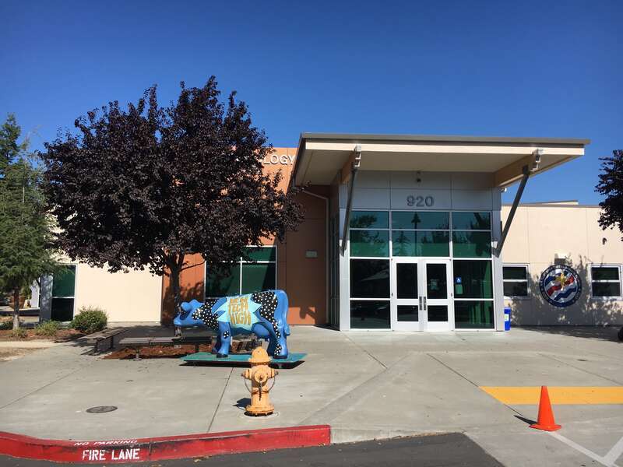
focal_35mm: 29
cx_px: 312
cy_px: 234
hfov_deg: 61.7
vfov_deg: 48.2
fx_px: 522
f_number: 2.2
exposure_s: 1/2481
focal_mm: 4.15
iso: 25
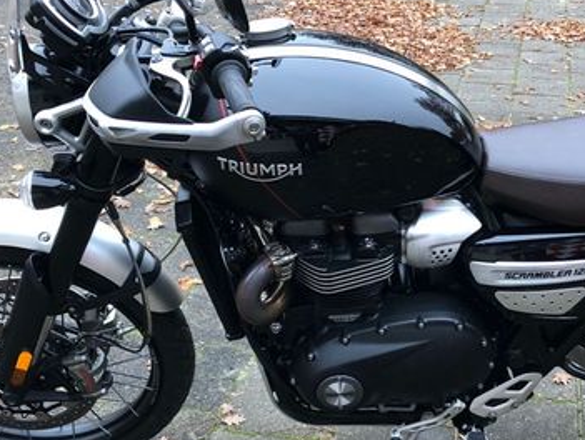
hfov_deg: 37.2
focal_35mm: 51
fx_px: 863
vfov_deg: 28.6
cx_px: 365
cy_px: 245
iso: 40
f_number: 1.8
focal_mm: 3.99
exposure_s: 1/17
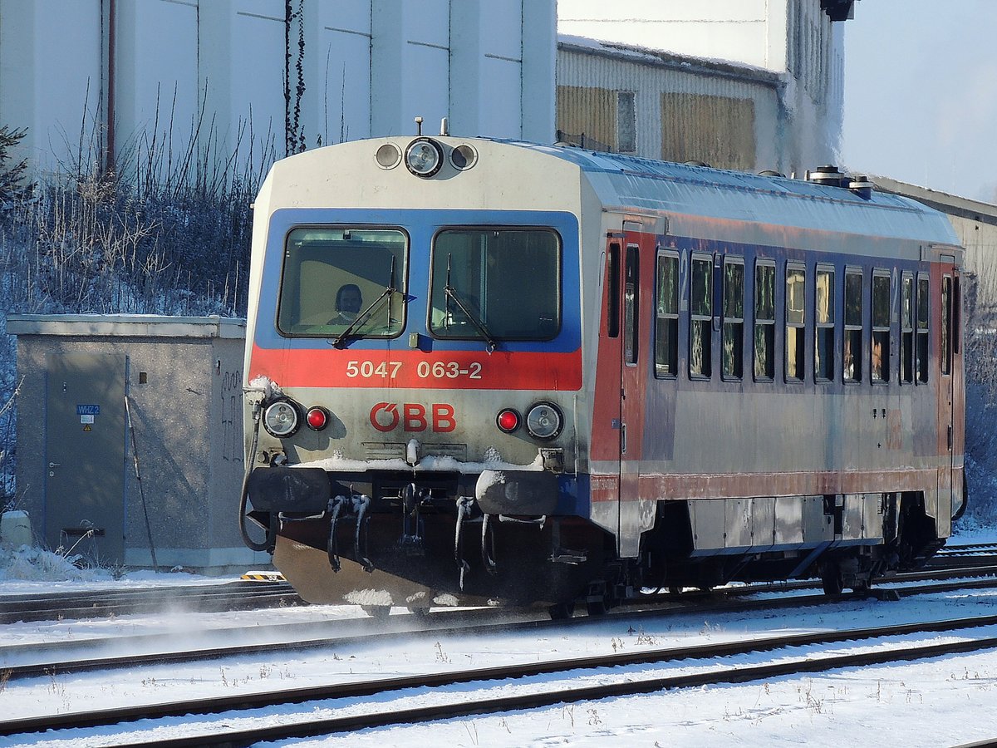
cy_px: 374
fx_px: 10081
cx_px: 498
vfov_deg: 4.2
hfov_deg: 5.7
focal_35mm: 350
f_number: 4.8
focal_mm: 62.4
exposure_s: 1/500
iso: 100
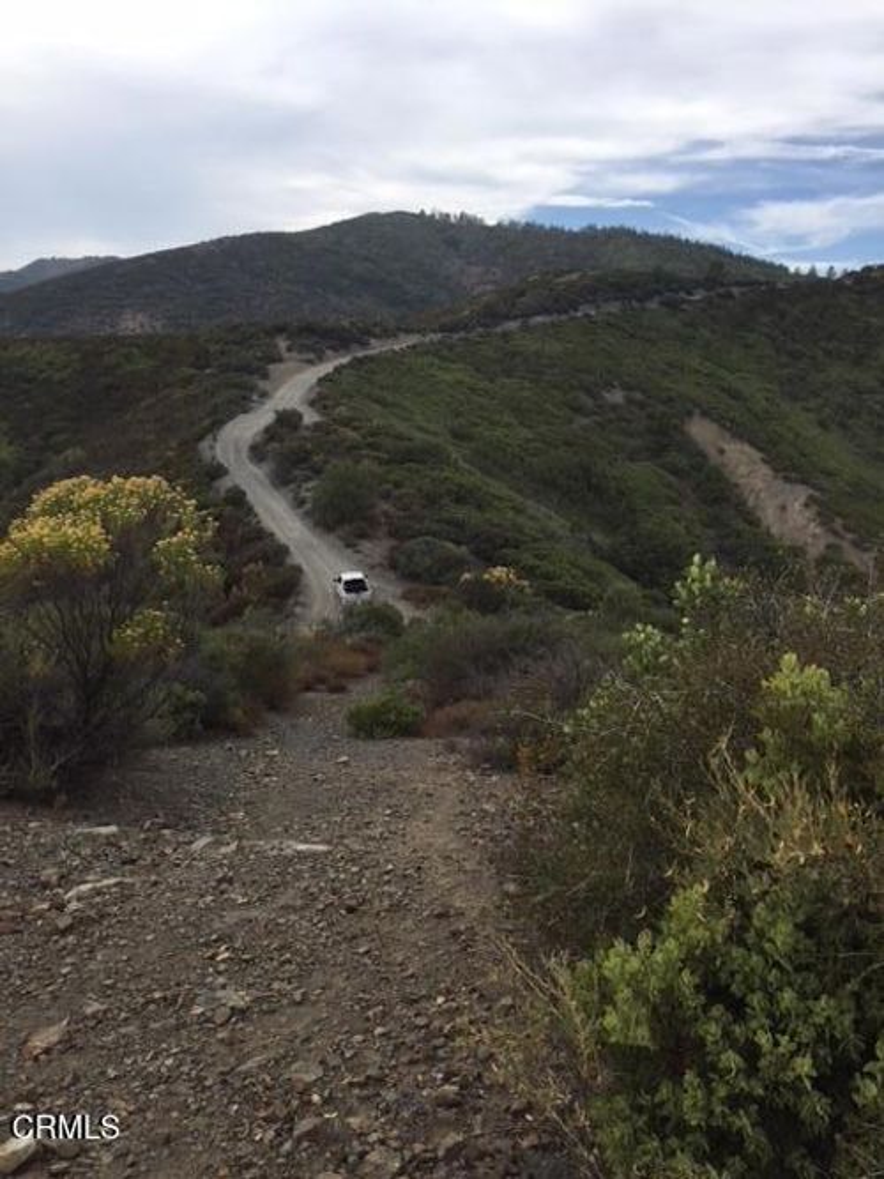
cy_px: 590
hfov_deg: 48.2
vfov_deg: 61.7
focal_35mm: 29
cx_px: 442
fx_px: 988
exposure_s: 1/1319
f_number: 2.2
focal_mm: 4.15
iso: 32
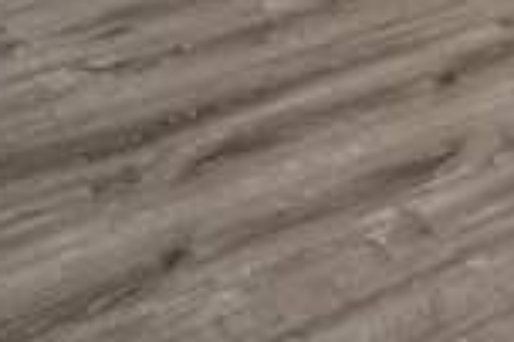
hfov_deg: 15.8
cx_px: 1035
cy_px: -698
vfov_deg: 10.0
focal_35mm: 101
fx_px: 1440
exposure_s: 1/30
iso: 10000
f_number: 13
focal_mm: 15
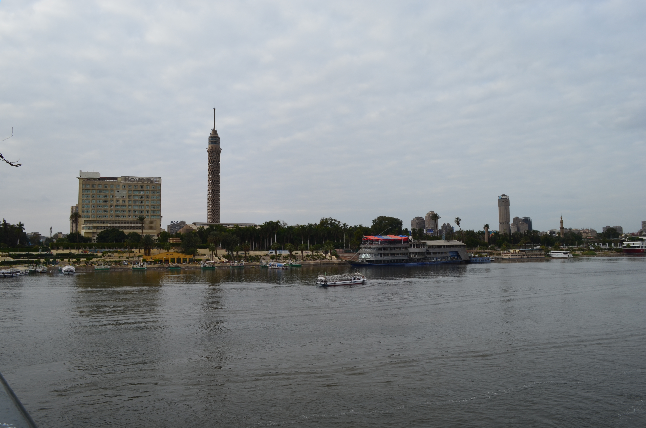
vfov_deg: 47.7
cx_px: 323
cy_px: 214
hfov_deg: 67.5
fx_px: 483
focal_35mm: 27
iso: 160
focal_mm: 18
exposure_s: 1/125
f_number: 11
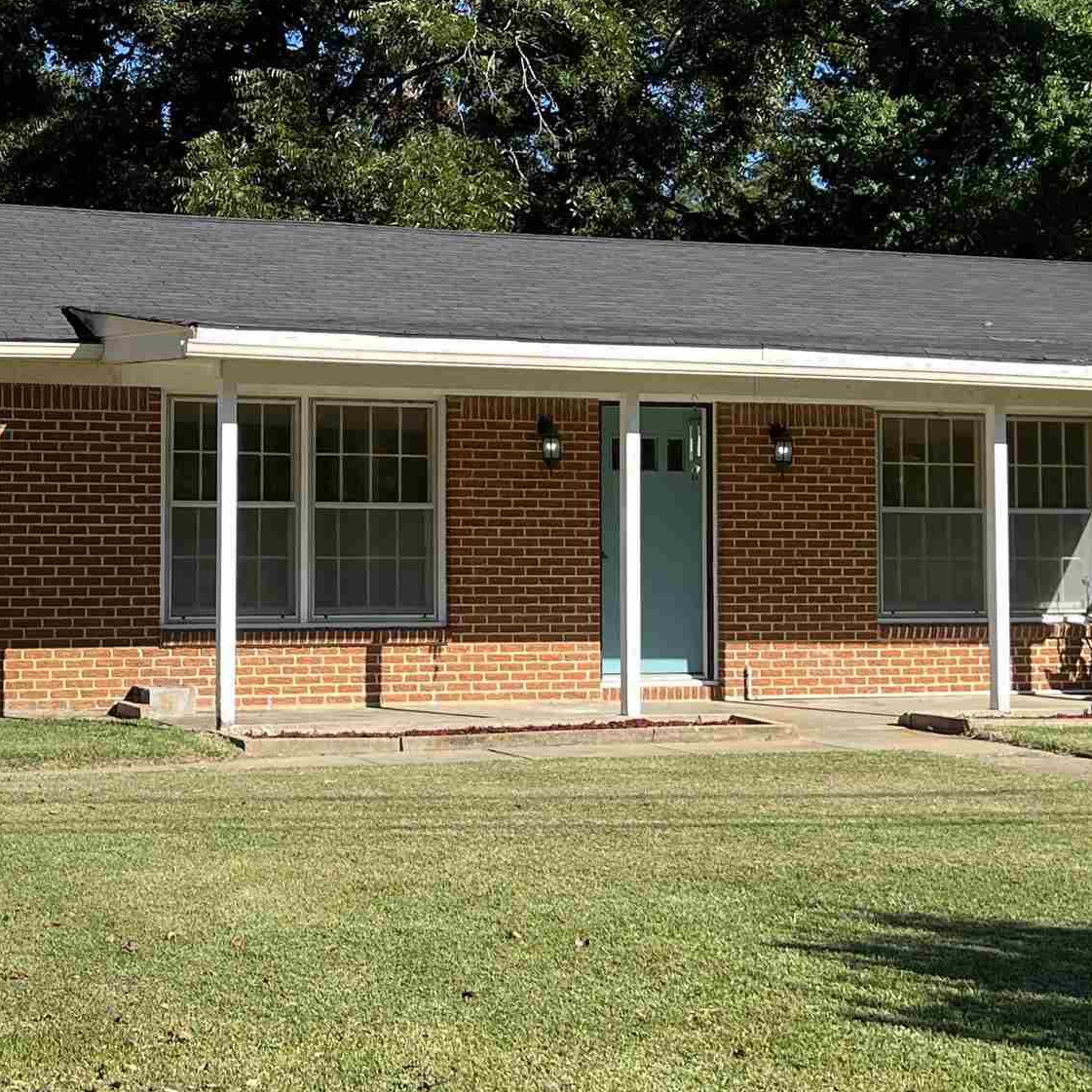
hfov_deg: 26.8
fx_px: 2248
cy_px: 445
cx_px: 231
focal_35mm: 63
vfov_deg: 27.2
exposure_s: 1/3257
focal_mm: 5.7
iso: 50
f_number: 1.5
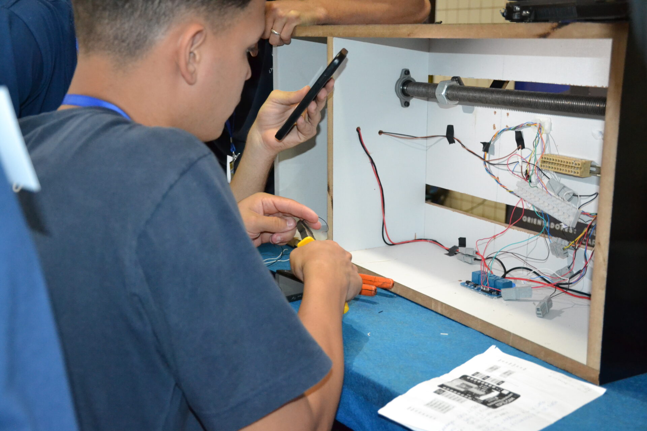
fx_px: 863
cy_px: 216
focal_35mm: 48
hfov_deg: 41.1
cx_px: 324
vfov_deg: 28.1
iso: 3200
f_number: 4
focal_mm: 32
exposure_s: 1/60
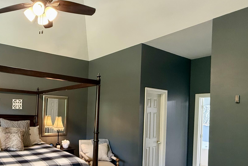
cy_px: 110
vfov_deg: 47.2
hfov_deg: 62.8
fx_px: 186
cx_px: 57
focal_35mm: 27
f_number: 2.2
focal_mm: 2.22
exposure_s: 1/60
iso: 400
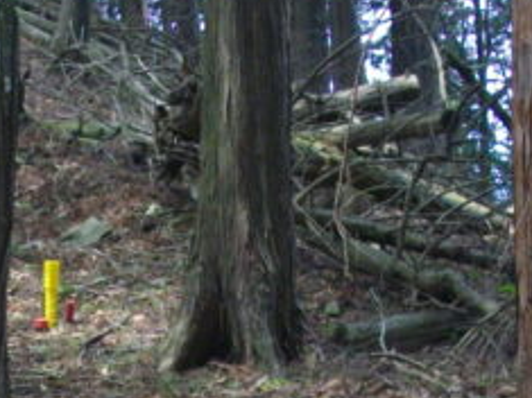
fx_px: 2473
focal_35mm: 161
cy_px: 563
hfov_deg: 12.2
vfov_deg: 9.0
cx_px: 43
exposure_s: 1/125
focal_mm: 6.2
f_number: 2.8
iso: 103
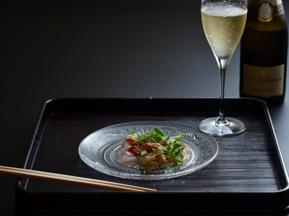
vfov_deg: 16.5
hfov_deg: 21.9
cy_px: 108
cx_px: 156
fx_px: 748
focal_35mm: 90
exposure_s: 1/250
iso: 100
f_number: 6.3
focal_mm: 55
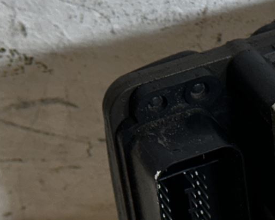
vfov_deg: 8.2
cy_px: 244
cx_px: 407
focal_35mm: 187
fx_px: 1521
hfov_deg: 10.0
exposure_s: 1/100
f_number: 1.78
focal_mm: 6.86
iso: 80
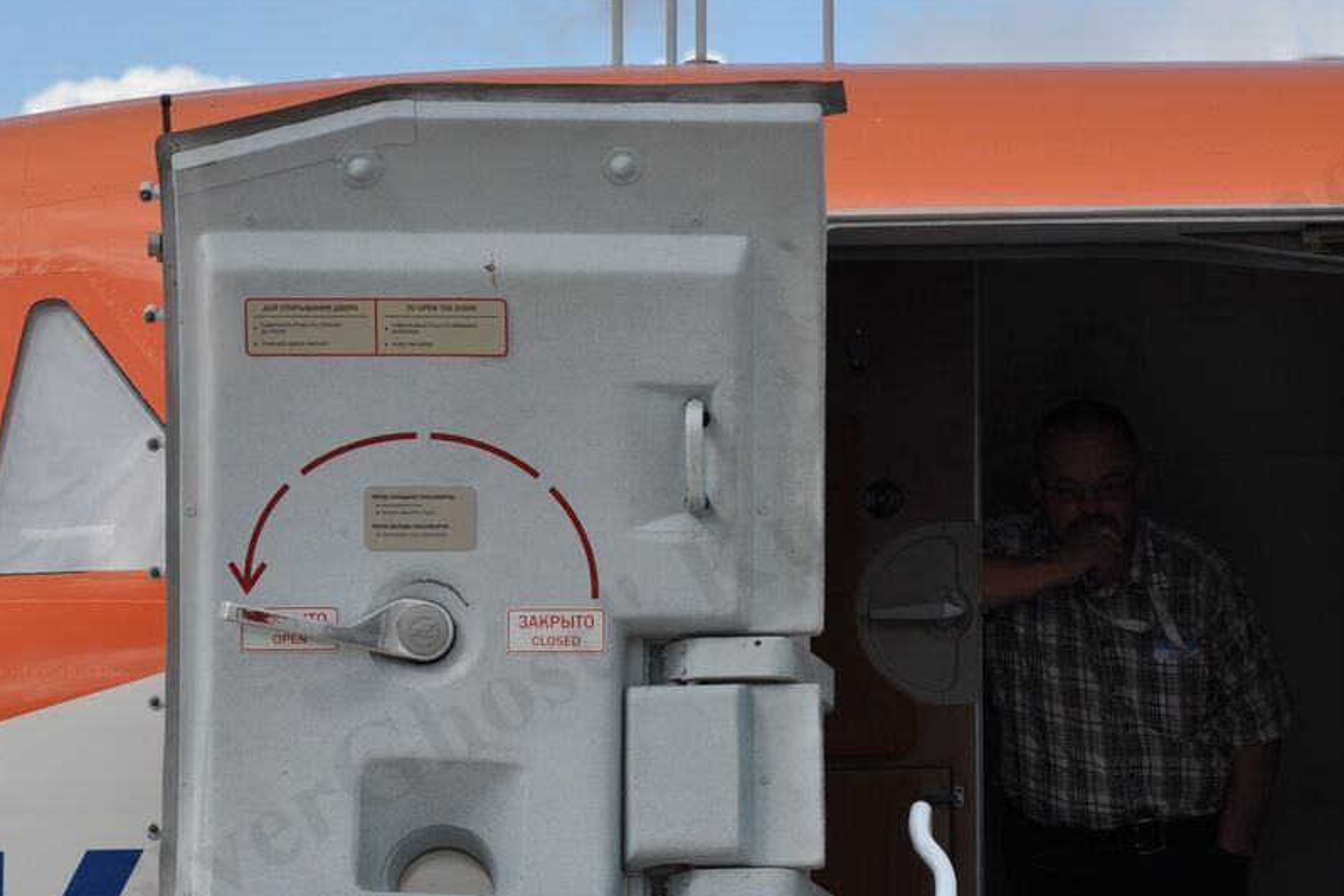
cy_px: 654
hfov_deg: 7.8
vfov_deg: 5.2
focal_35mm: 264
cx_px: 560
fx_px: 9857
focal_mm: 110
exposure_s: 1/500
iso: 200
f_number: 8
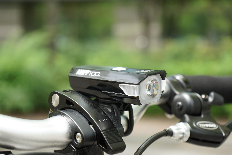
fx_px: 451
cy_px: 78
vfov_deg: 19.5
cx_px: 116
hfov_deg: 28.8
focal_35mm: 70
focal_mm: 70
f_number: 7.1
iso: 100
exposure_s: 1/60
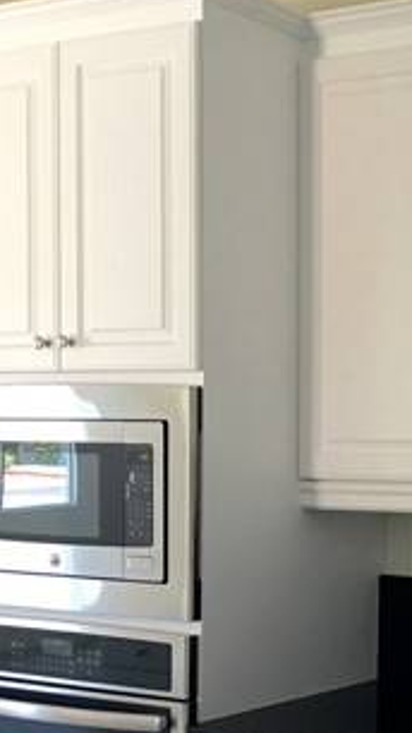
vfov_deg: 31.6
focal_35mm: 66
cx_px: 644
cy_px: 501
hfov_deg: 16.4
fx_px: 1283
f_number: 2.2
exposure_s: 1/15
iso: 32
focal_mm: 4.15
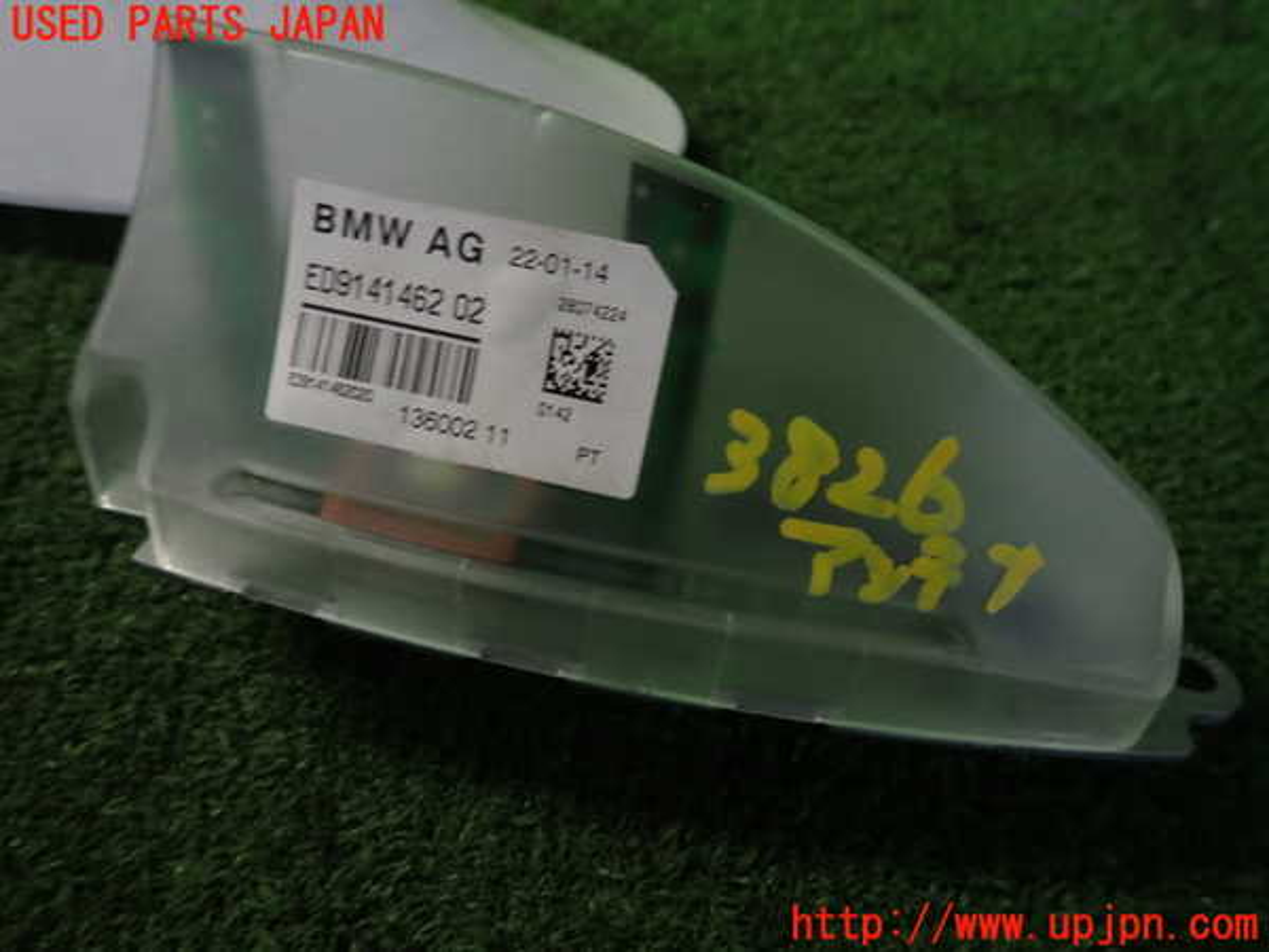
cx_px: 634
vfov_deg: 54.9
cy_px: 476
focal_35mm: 25
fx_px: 916
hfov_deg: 69.4
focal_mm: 4.5
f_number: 2
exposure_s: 1/30
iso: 200
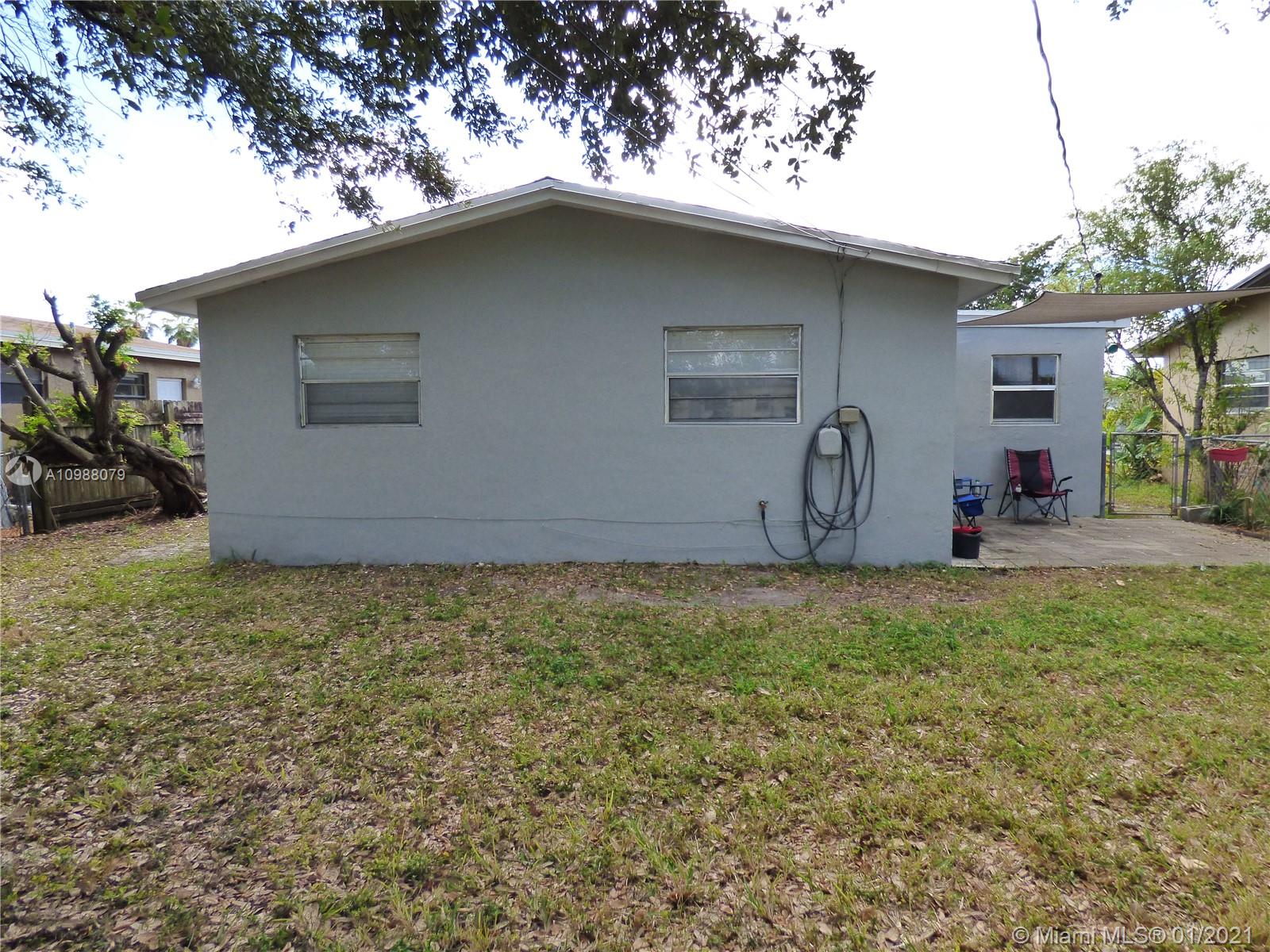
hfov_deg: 81.7
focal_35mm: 20
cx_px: 635
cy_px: 476
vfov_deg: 66.0
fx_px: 734
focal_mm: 3.58
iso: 200
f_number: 2.8
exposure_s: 1/500
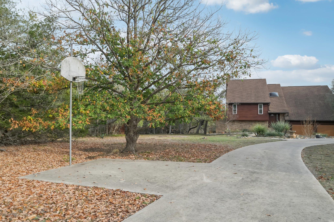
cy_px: 111
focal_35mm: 22
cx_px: 167
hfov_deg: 78.6
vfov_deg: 57.2
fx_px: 204
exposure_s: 1/320
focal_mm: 15
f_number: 8
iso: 400
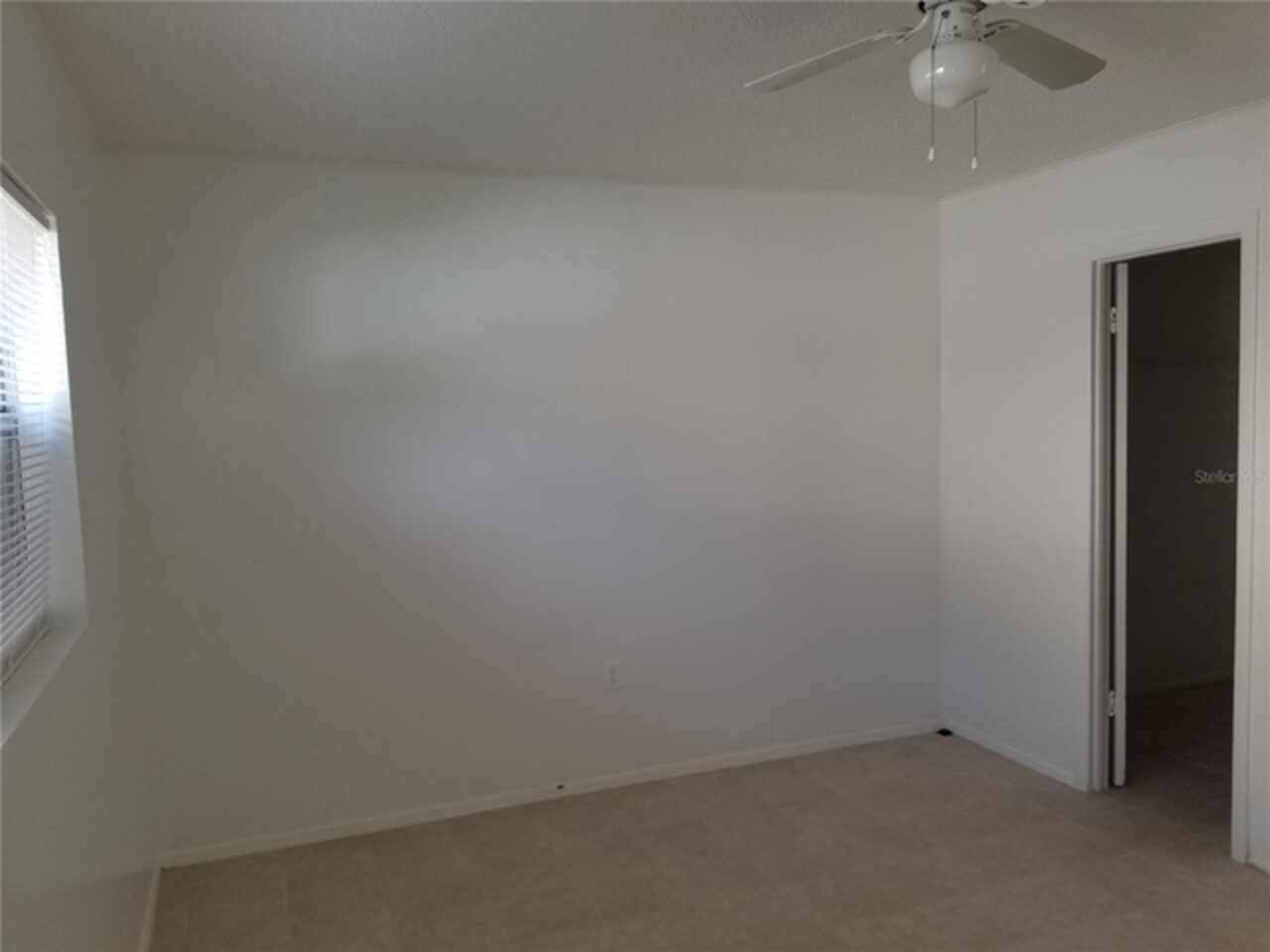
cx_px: 635
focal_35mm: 26
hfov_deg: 67.3
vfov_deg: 53.1
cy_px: 476
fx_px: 954
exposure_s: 1/100
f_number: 1.7
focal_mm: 4.3
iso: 64
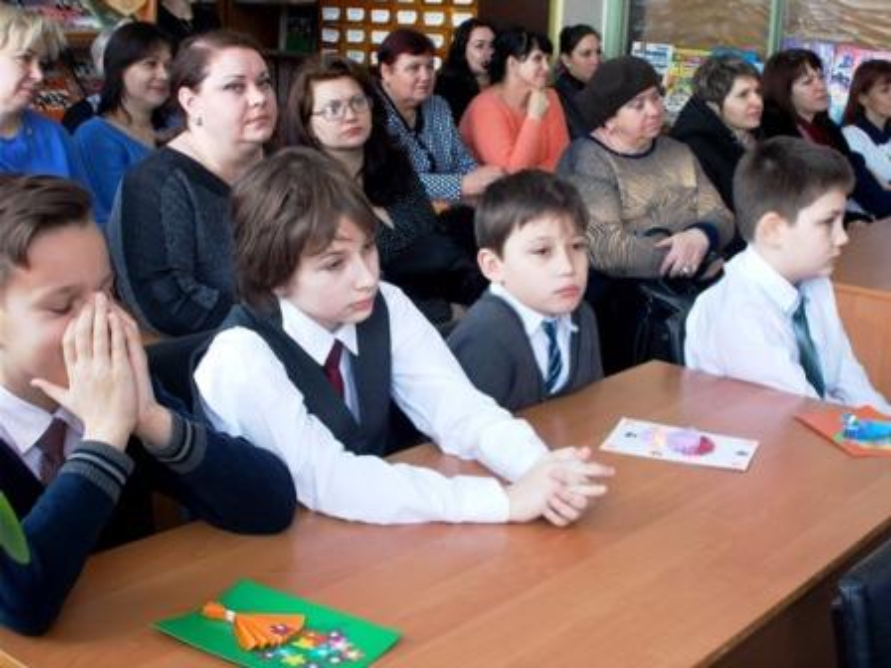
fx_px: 1287
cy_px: 334
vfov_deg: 29.1
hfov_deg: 38.2
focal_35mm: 50
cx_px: 446
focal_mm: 9
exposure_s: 1/30
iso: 200
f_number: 4.5
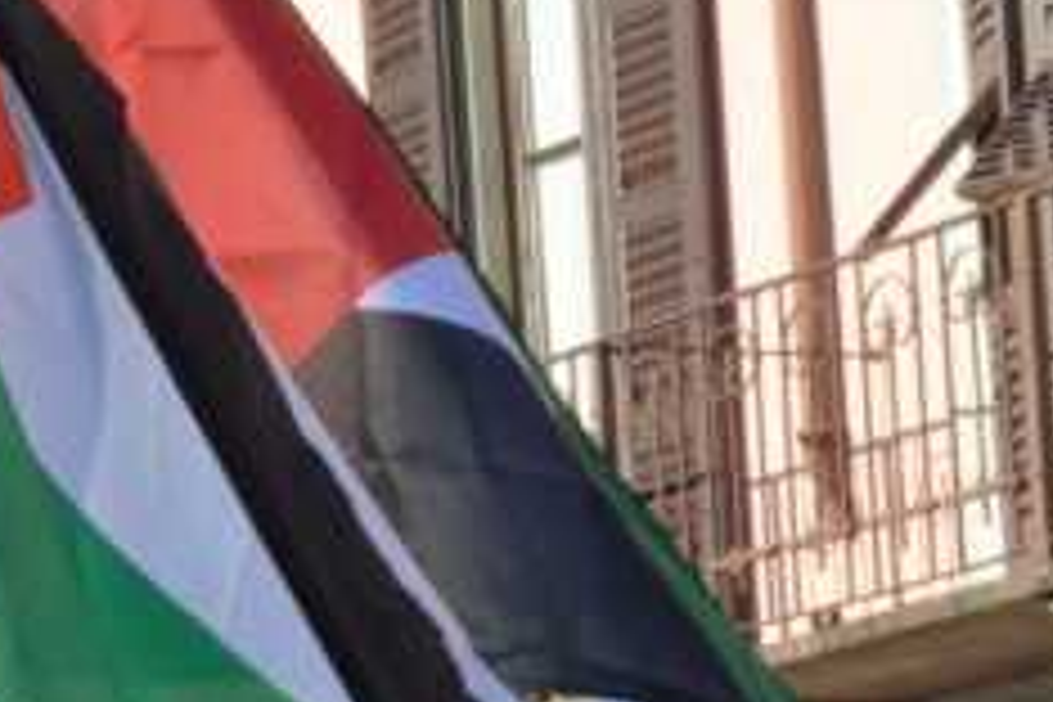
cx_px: 346
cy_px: 286
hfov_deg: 6.2
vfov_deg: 4.1
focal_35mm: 334
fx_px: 9783
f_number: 32
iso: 3200
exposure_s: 1/200
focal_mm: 75
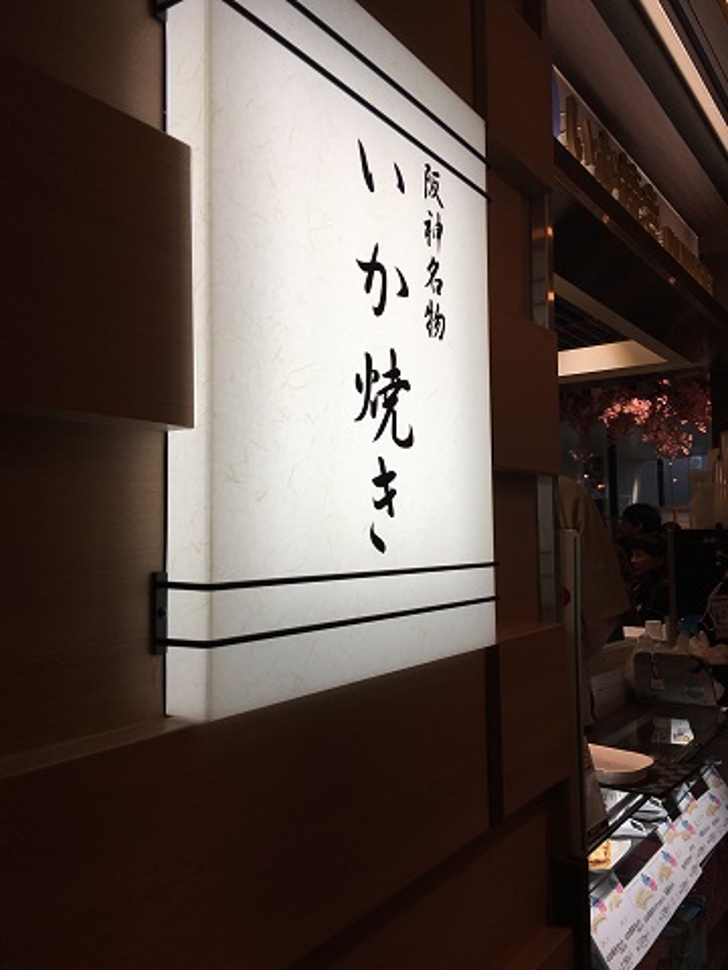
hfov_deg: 48.2
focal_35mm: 29
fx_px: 813
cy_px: 485
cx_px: 364
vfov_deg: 61.7
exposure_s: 1/239
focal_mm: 4.15
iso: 25
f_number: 2.2
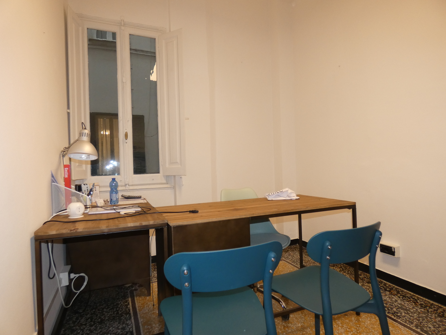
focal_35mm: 20
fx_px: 258
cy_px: 168
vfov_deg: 66.0
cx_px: 223
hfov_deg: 81.7
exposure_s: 1/60
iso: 250
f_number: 2.8
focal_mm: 3.6
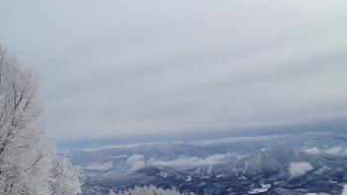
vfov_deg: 18.5
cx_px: 155
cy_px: 75
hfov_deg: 32.3
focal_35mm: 65
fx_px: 598
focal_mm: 4.28
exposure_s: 1/6135
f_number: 2.4
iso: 64
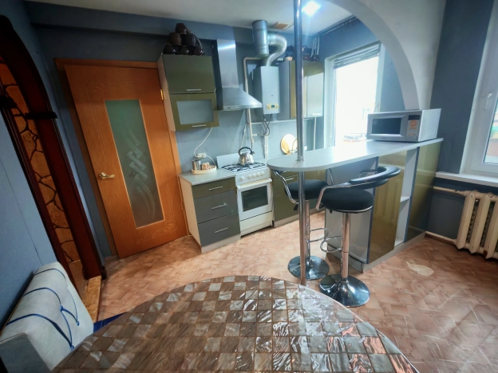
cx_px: 249
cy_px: 186
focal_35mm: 16
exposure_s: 1/12
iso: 250
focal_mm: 1.96
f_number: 2.2
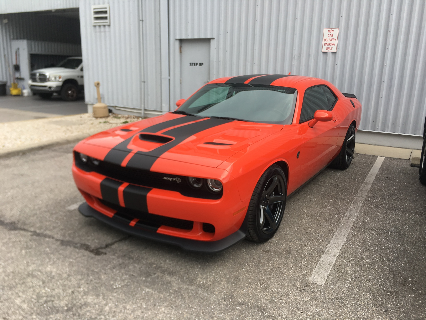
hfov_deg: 61.7
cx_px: 213
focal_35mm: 29
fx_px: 357
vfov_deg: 48.2
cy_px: 160
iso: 25
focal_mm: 4.15
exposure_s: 1/222
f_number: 2.2
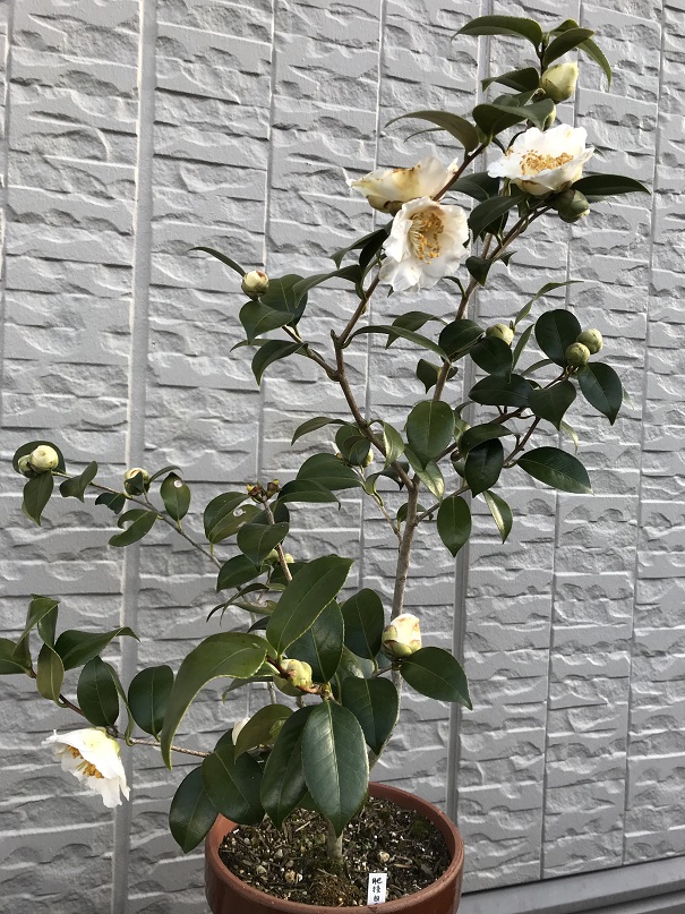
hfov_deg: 49.7
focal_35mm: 28
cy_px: 457
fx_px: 739
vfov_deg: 63.5
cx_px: 342
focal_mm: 3.99
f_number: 1.8
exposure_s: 1/205
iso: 20
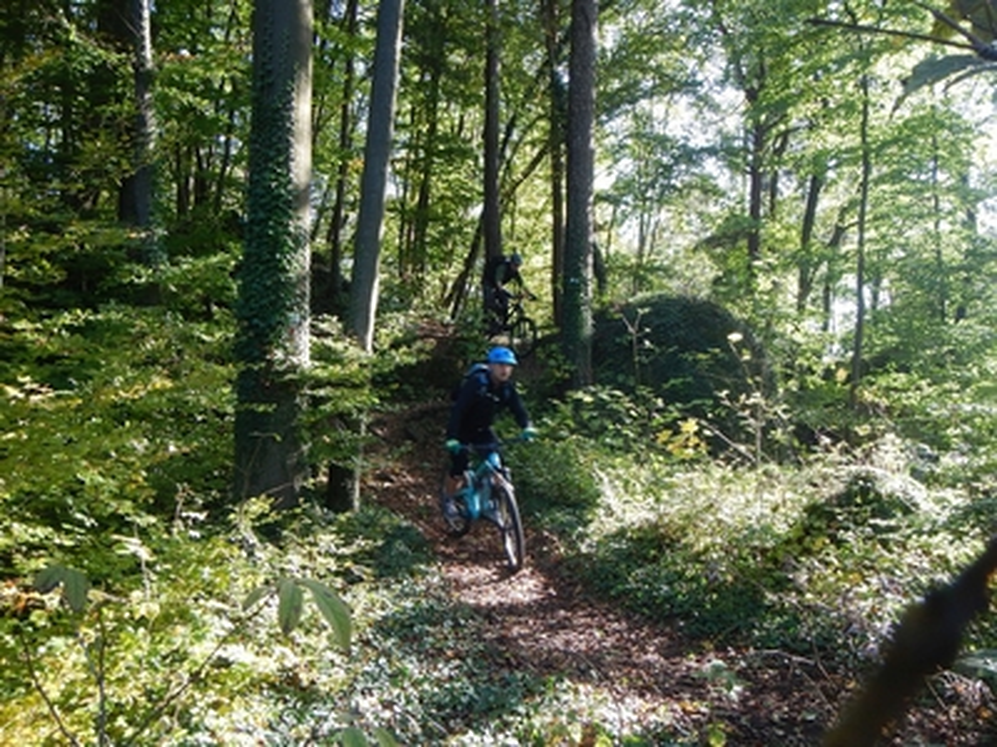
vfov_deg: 46.8
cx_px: 498
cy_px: 374
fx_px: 864
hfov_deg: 60.0
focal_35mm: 30
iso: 125
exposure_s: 1/60
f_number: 3.9
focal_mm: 5.5
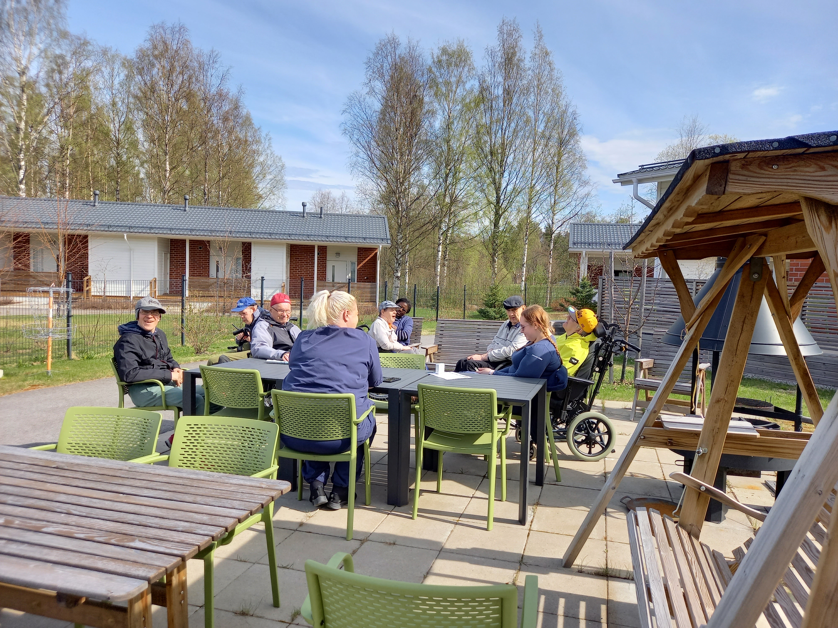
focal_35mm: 25
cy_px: 314
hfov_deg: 69.4
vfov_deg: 54.9
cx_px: 419
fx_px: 605
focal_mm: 4.65
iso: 50
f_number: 1.8
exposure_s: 1/537
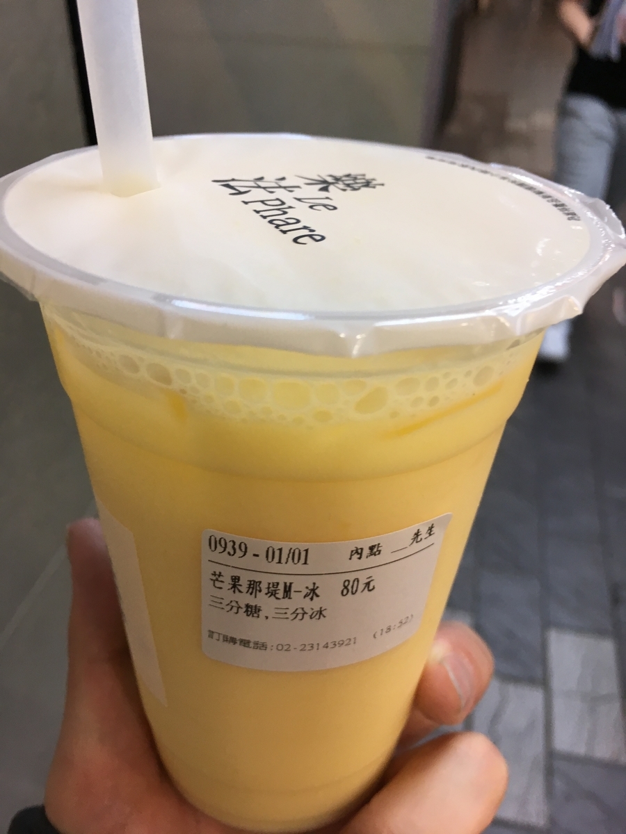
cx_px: 313
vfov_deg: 61.7
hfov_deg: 48.2
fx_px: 699
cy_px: 417
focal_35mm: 29
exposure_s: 1/30
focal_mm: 4.15
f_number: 2.2
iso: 32
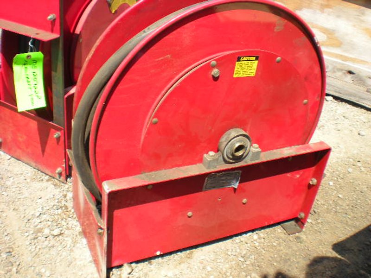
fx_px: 407
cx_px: 186
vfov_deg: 37.7
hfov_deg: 49.0
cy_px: 139
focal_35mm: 38
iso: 64
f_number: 4.6
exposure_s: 1/190
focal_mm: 6.3
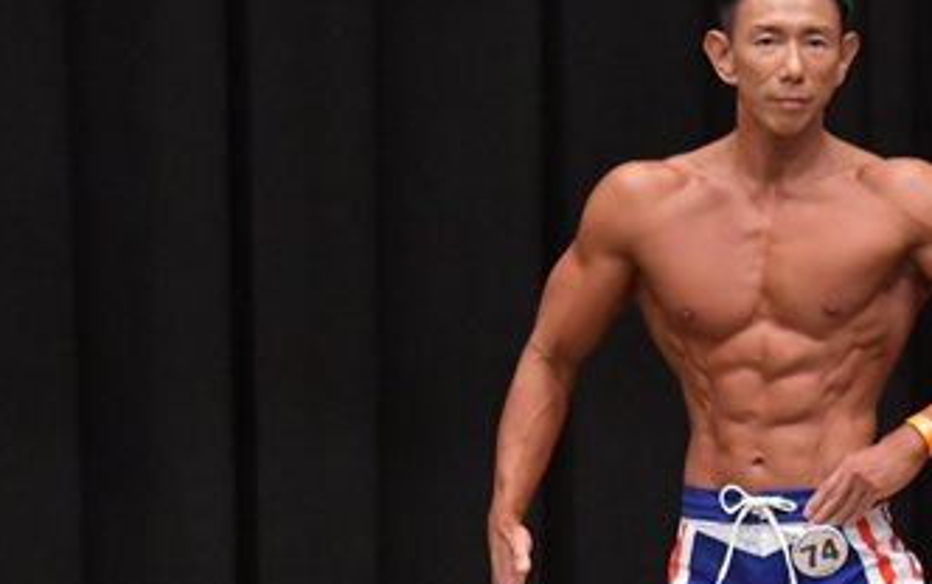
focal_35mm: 570
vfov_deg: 2.3
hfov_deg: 3.7
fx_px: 14488
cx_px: 830
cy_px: 564
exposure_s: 1/400
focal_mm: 160
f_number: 5.6
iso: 6400
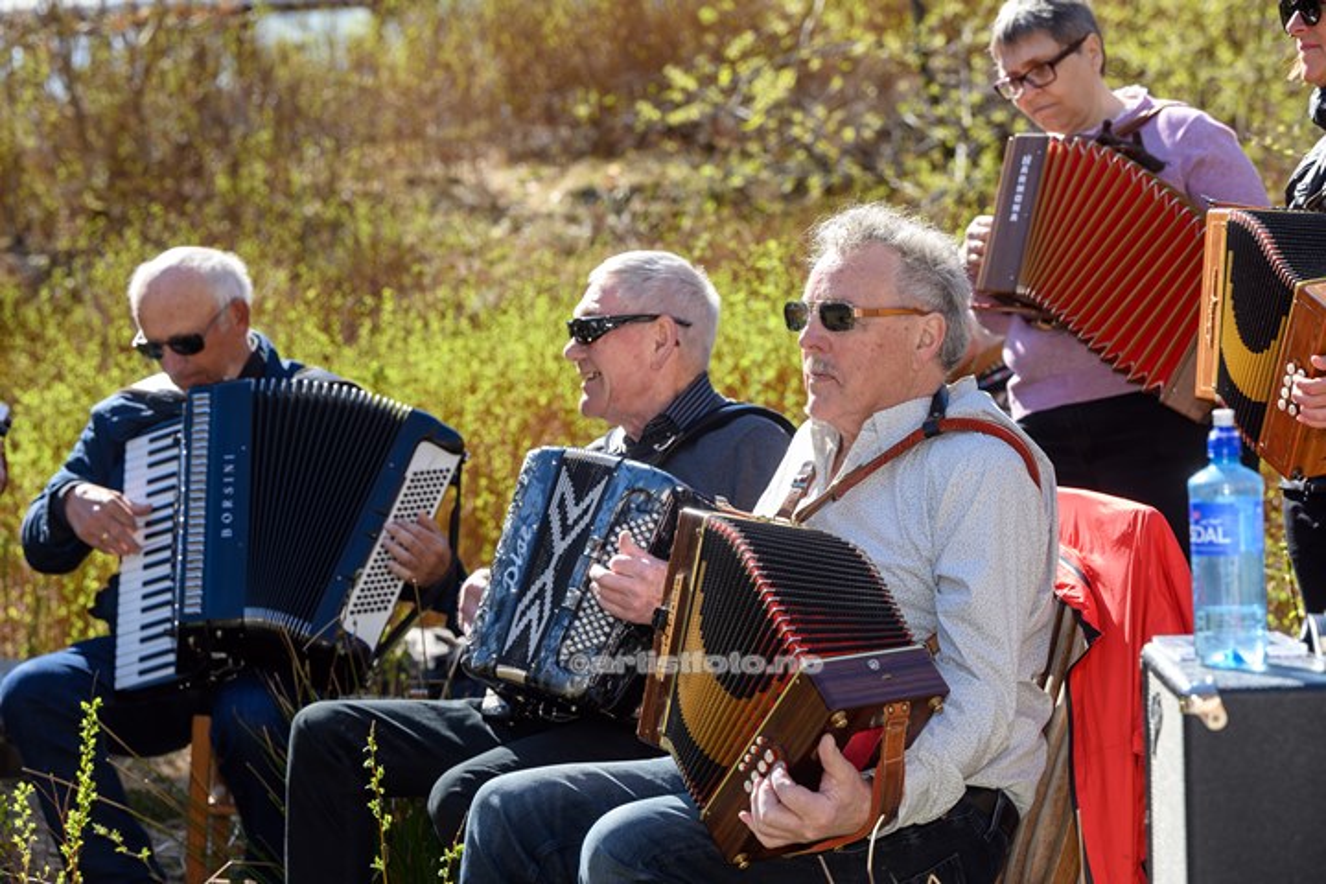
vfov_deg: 12.5
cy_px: 442
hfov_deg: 18.6
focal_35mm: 110
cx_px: 663
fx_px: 4051
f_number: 5.6
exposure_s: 1/125
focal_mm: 110
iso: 100
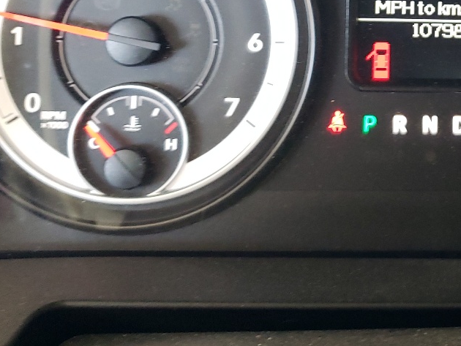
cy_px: -20
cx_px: 407
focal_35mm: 66
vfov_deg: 21.3
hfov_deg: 28.4
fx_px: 879
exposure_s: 1/60.2
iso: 254
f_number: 1.5
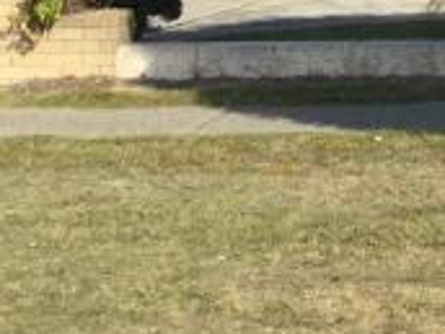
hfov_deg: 12.7
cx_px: 737
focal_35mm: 144
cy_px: -262
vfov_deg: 9.8
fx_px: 1851
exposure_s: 1/886
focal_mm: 3.3
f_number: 2.4
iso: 25
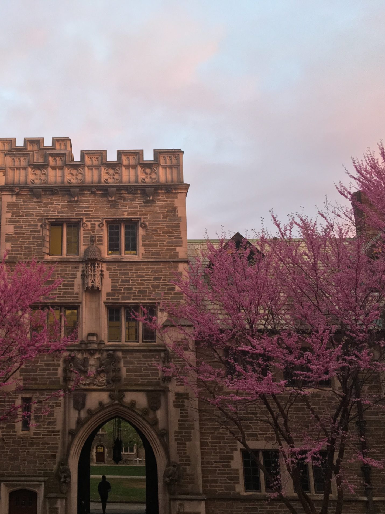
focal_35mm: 39
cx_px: 90
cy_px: 258
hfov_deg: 35.9
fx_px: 578
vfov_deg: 47.9
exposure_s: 1/30
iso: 64
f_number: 2.2
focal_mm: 4.15
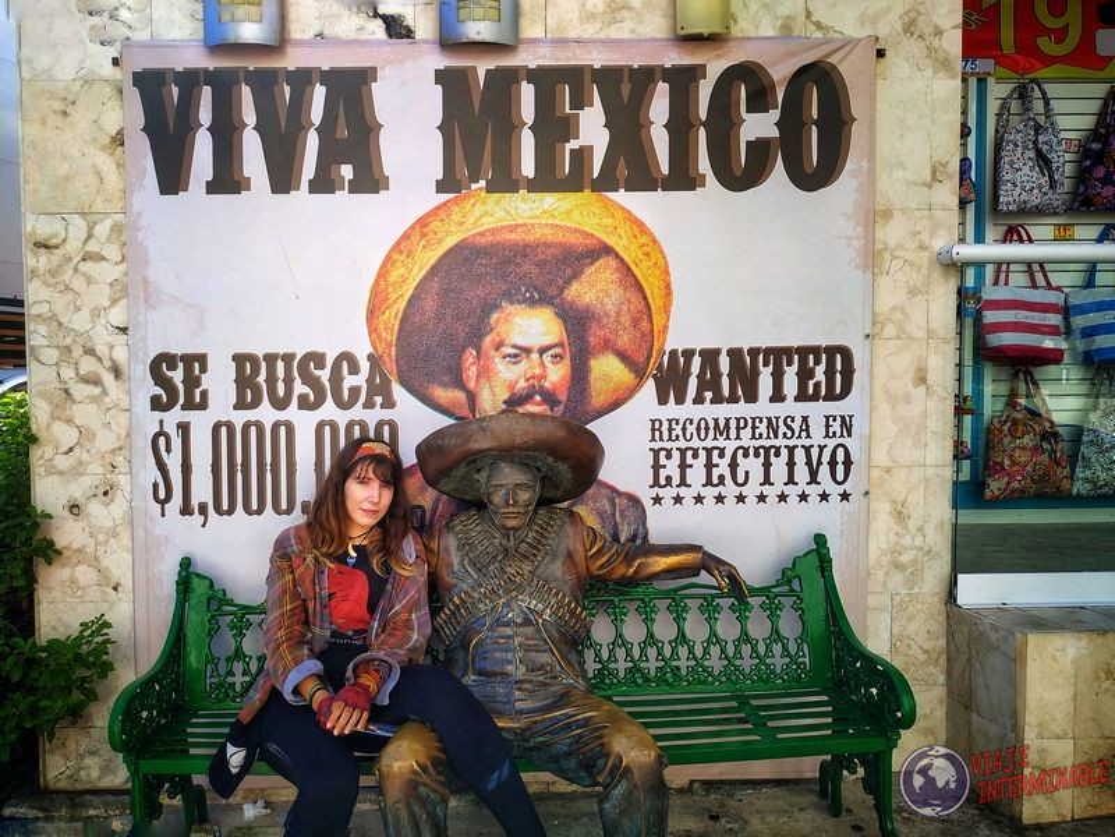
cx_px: 558
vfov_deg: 56.8
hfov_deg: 71.6
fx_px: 773
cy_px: 418
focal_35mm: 24
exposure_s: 1/610
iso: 100
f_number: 1.9
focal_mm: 3.94
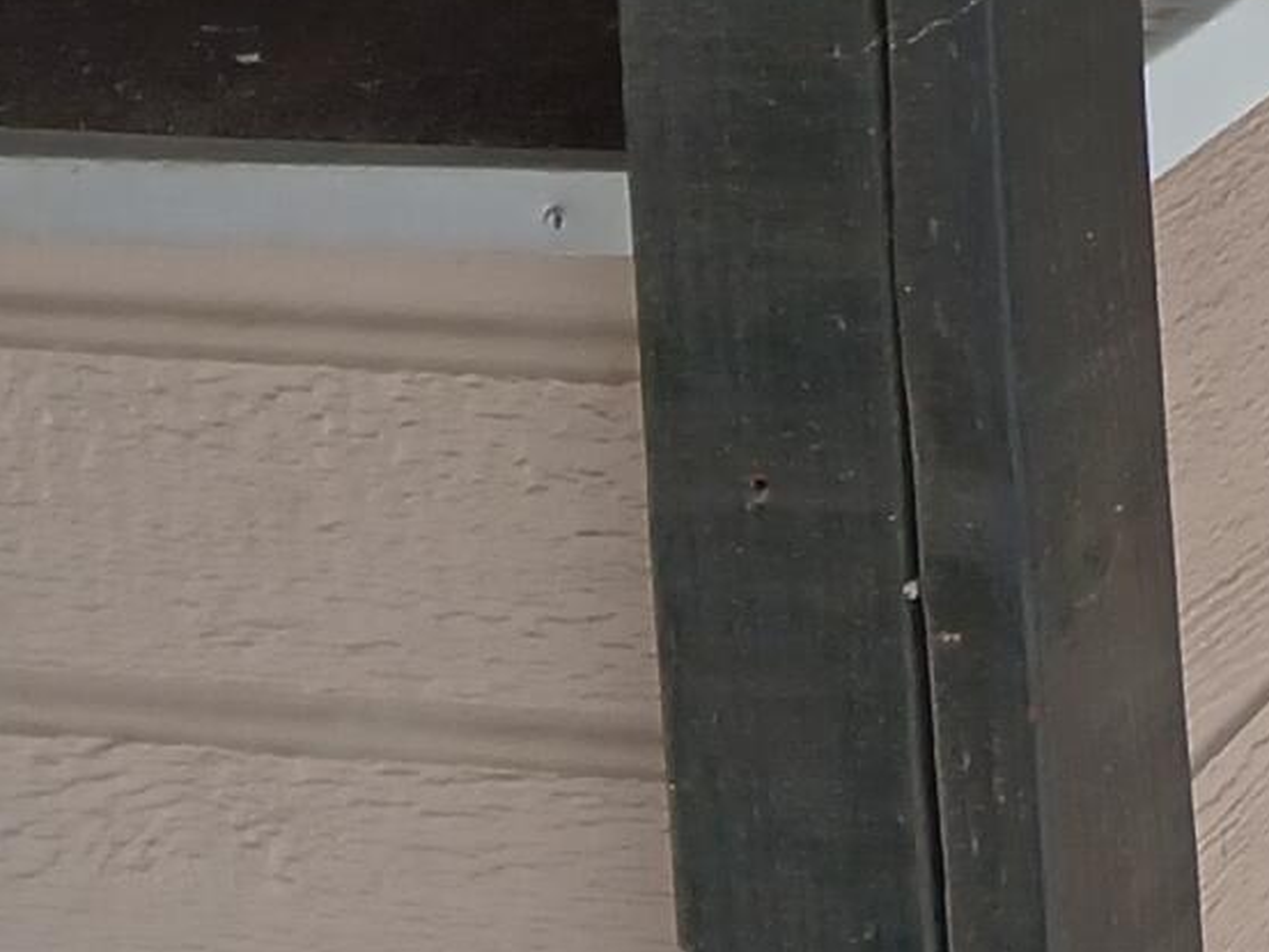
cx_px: 2393
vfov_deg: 9.3
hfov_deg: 12.6
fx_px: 5170
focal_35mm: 141
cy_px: -1376
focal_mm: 3.98
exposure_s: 1/120
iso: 32
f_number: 1.8
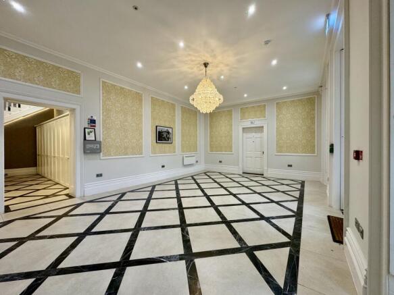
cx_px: 197
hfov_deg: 102.1
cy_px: 148
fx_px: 159
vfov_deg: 85.7
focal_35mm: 14
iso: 200
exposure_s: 1/100
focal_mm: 2.22
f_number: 2.2
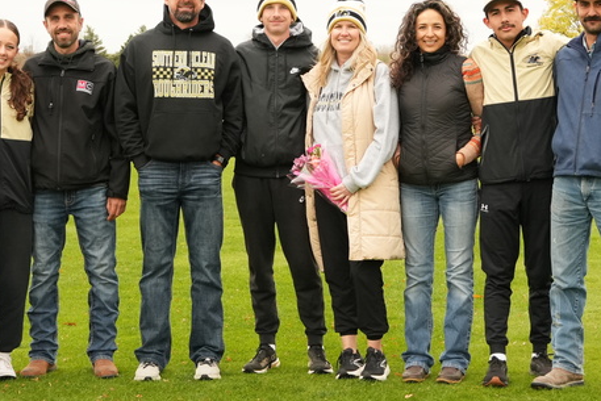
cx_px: 279
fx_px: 1739
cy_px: 124
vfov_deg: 13.1
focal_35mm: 104
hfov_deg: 19.6
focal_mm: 31
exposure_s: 1/640
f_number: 4.5
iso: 800
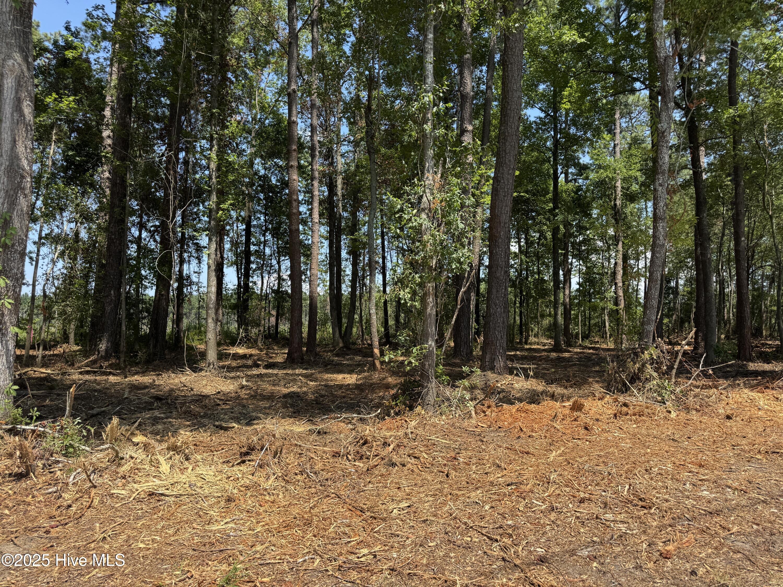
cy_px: 294
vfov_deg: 56.8
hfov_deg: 71.6
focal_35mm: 24
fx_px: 543
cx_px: 392
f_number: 1.78
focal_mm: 6.76
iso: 80
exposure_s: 1/1923
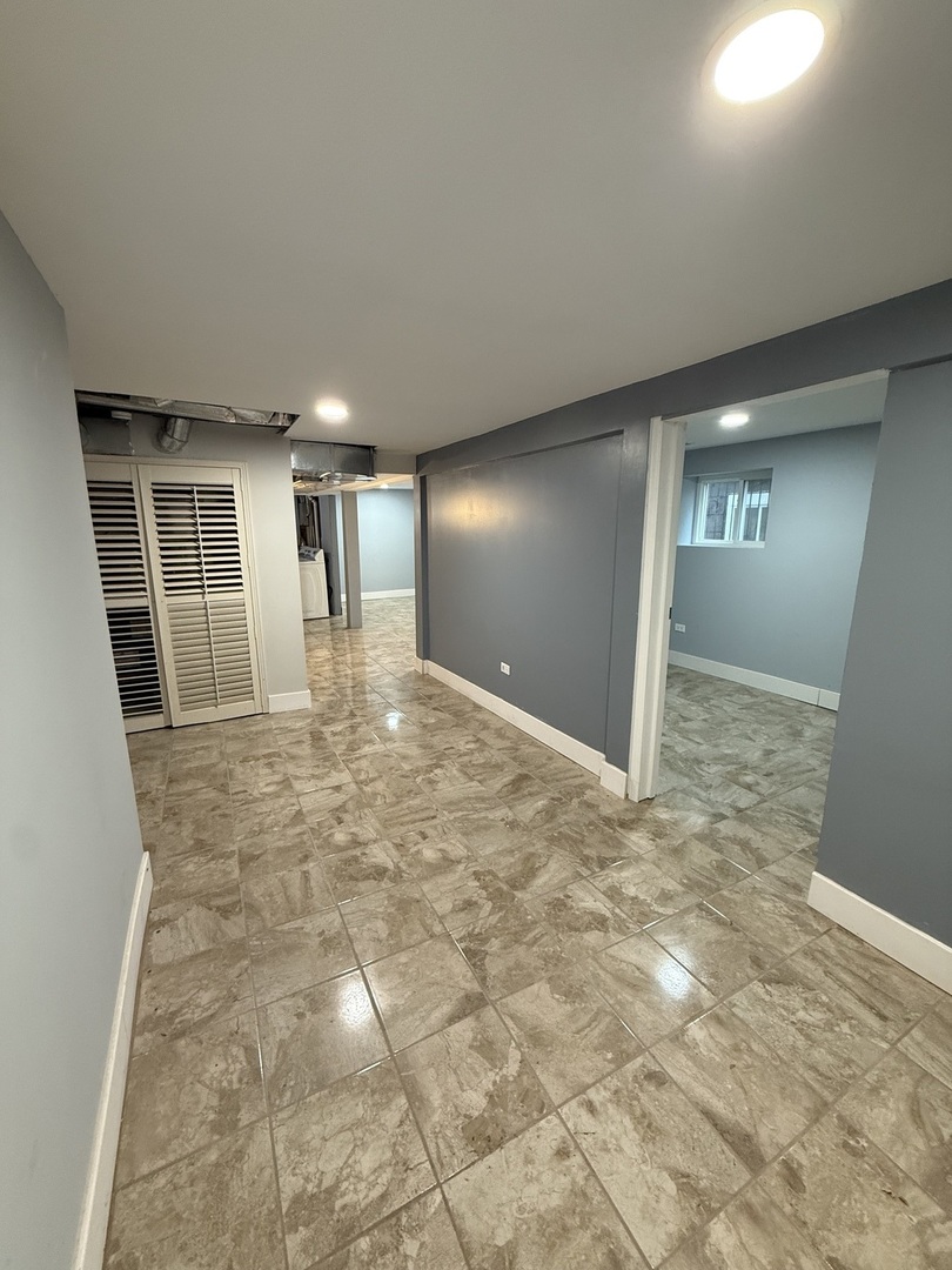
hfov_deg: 85.7
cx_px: 476
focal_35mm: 14
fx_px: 513
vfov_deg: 102.1
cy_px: 635
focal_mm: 2.22
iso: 320
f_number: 2.2
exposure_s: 1/60
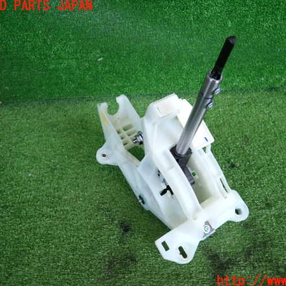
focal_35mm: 30
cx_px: 169
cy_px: 144
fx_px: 280
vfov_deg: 54.0
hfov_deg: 53.7
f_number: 2
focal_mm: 4.5
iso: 200
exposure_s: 1/100
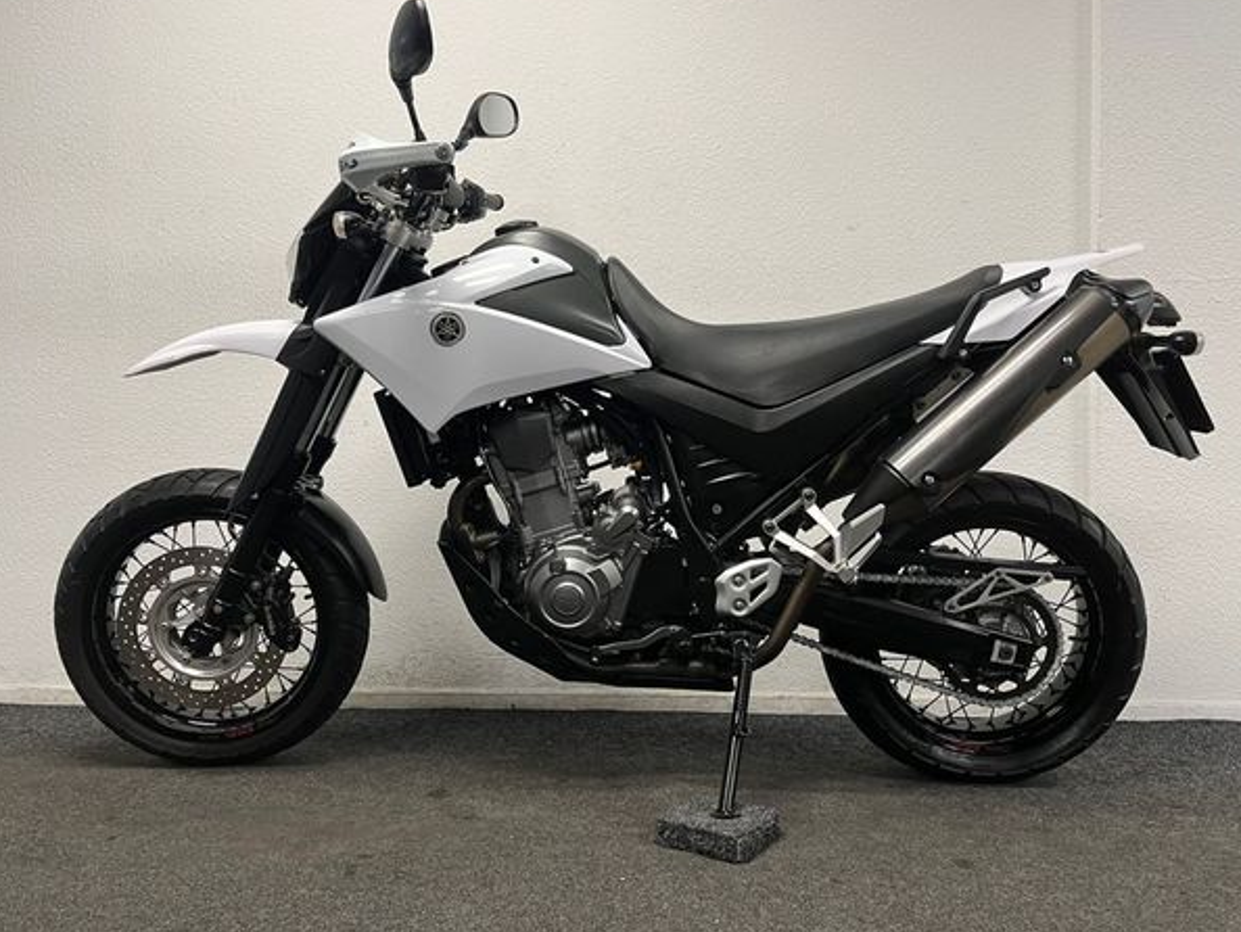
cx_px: 623
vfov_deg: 49.7
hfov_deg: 63.4
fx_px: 1004
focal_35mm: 28
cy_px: 437
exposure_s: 1/50
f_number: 1.6
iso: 64
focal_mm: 5.1
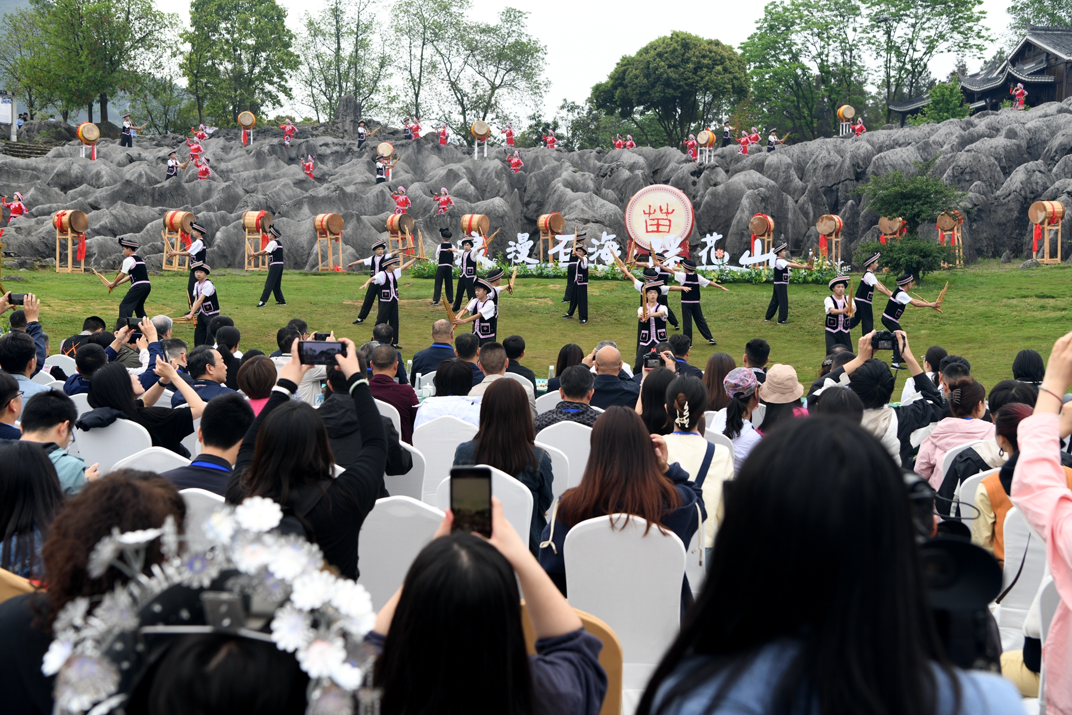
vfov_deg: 29.2
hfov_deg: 42.7
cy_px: 358
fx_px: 1370
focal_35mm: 46
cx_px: 536
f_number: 5
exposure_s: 1/100
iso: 160
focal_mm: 46
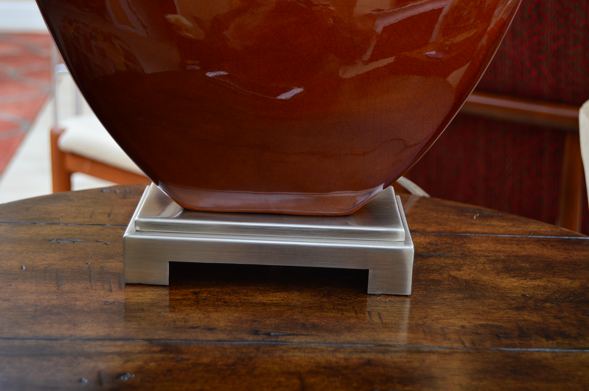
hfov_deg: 33.4
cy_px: 196
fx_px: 981
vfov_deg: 22.6
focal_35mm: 60
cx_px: 294
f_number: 5
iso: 200
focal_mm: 40
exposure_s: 1/200
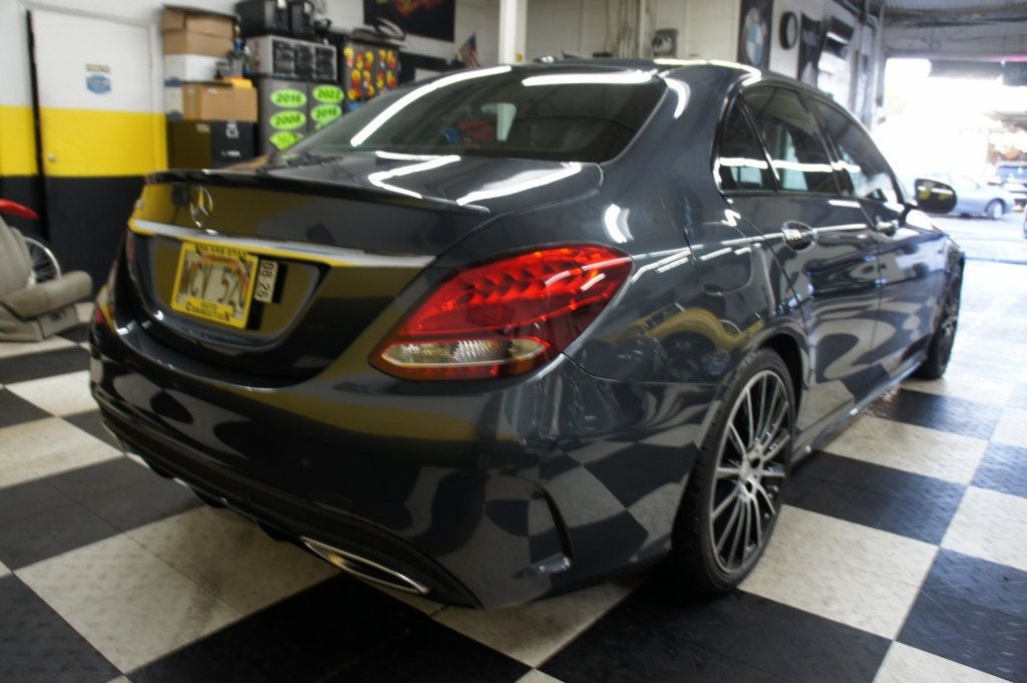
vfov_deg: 47.9
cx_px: 514
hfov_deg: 67.4
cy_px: 342
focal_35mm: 27
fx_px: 770
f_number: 3.5
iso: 320
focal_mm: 18
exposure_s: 1/30
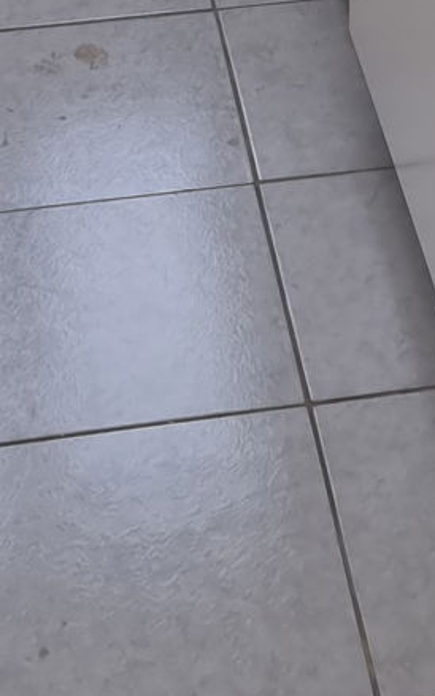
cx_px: 432
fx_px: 2351
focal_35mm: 124
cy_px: -566
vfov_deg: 14.7
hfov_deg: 10.5
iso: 80
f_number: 1.8
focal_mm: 6.7
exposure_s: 1/50
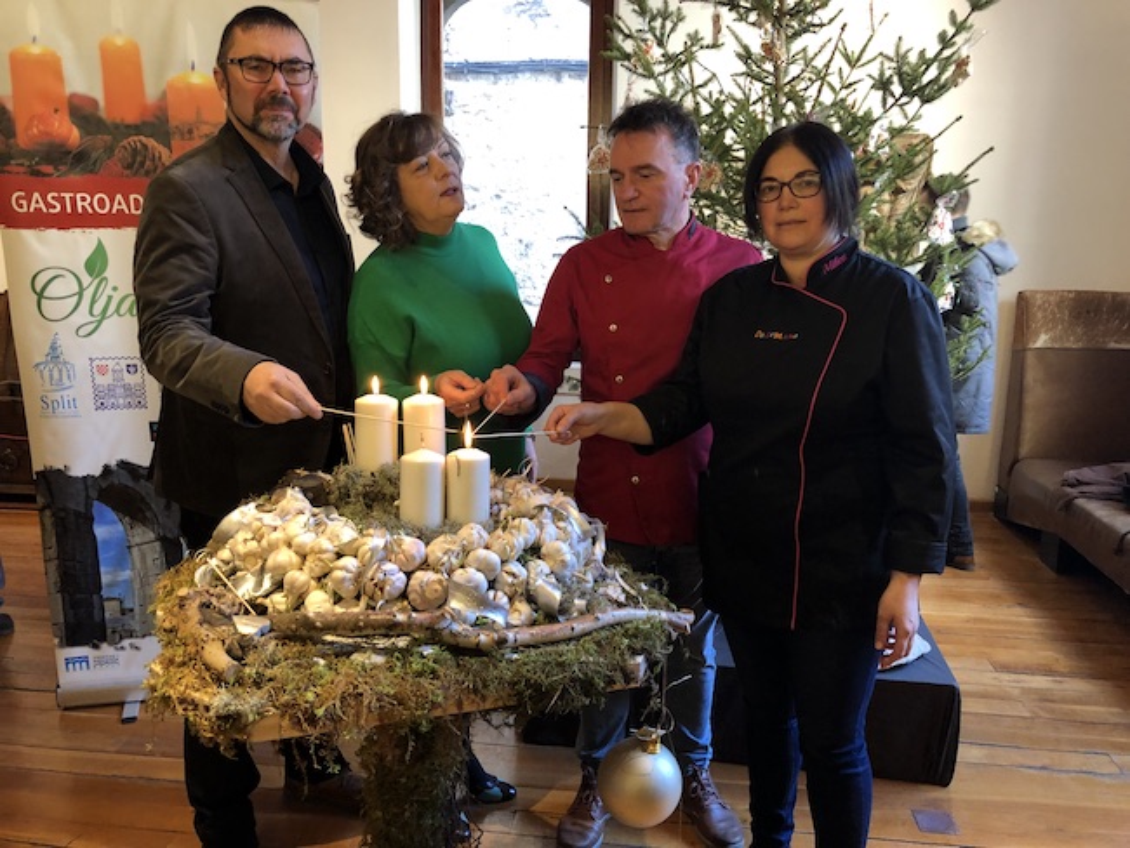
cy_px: 424
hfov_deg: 63.4
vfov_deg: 49.8
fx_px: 914
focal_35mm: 28
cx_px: 565
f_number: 1.8
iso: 64
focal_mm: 3.99
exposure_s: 1/17
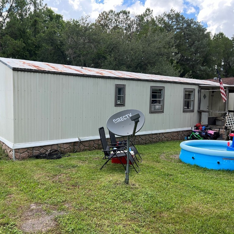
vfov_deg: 52.5
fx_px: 237
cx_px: 93
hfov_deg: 52.2
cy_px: 118
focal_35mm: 31
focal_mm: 5.7
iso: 50
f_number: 1.5
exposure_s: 1/965
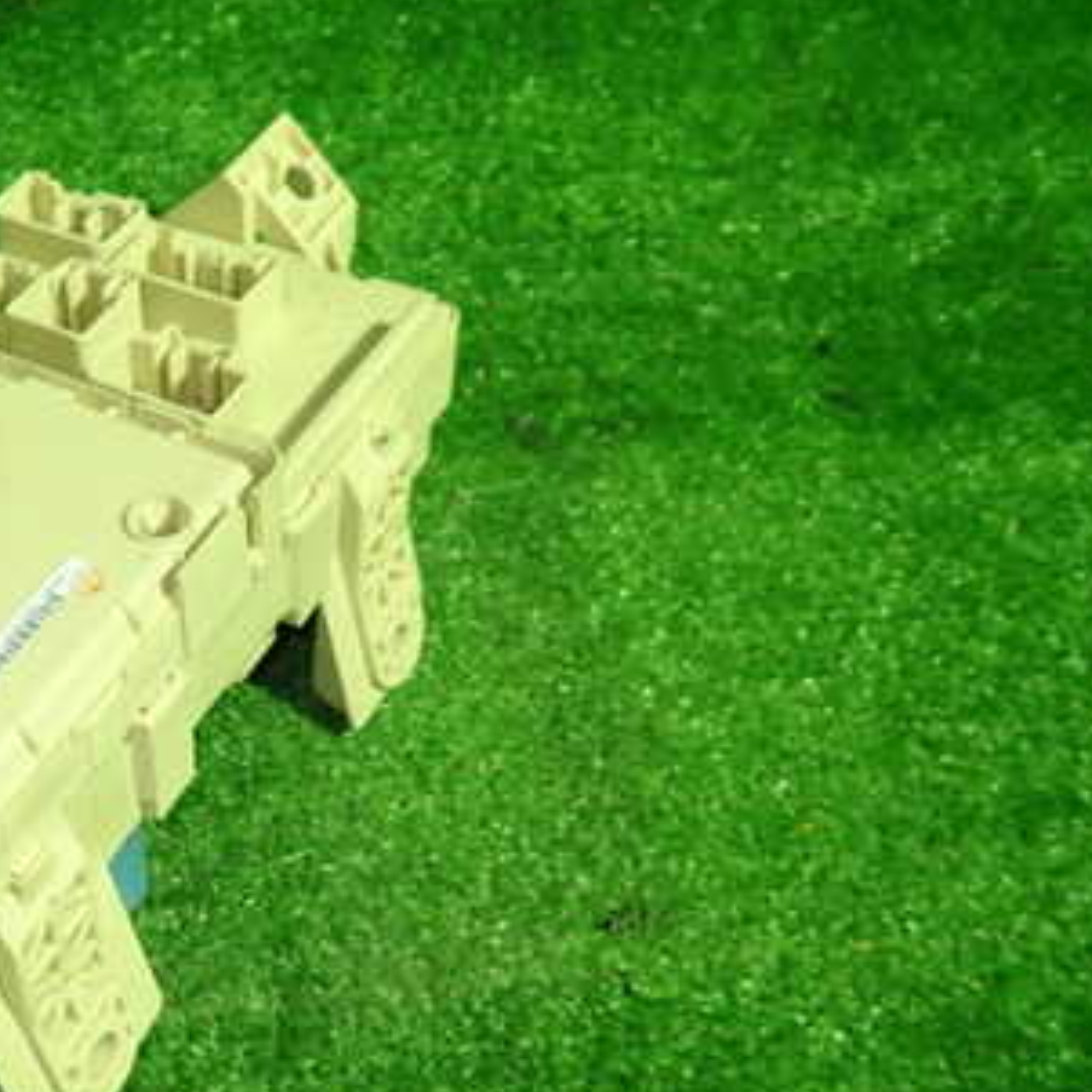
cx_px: 25
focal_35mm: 44
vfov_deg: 38.3
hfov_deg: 35.1
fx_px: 1570
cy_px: 566
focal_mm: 4.5
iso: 200
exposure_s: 1/40
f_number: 2
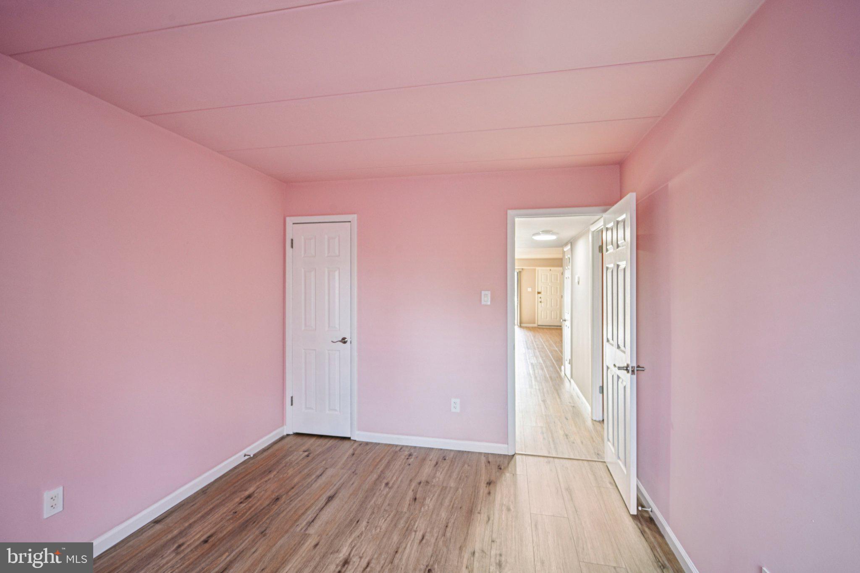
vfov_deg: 73.7
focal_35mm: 16
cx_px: 430
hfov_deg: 96.7
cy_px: 286
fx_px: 382
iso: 400
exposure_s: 1/5
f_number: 8
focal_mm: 16
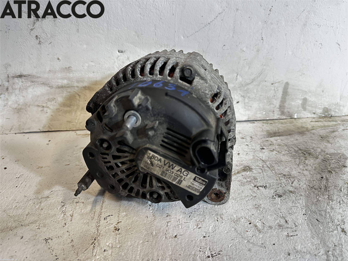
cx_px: 174
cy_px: 130
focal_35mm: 24
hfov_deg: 71.6
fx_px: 241
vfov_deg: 56.8
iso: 200
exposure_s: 1/50
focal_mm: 6.86
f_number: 1.78
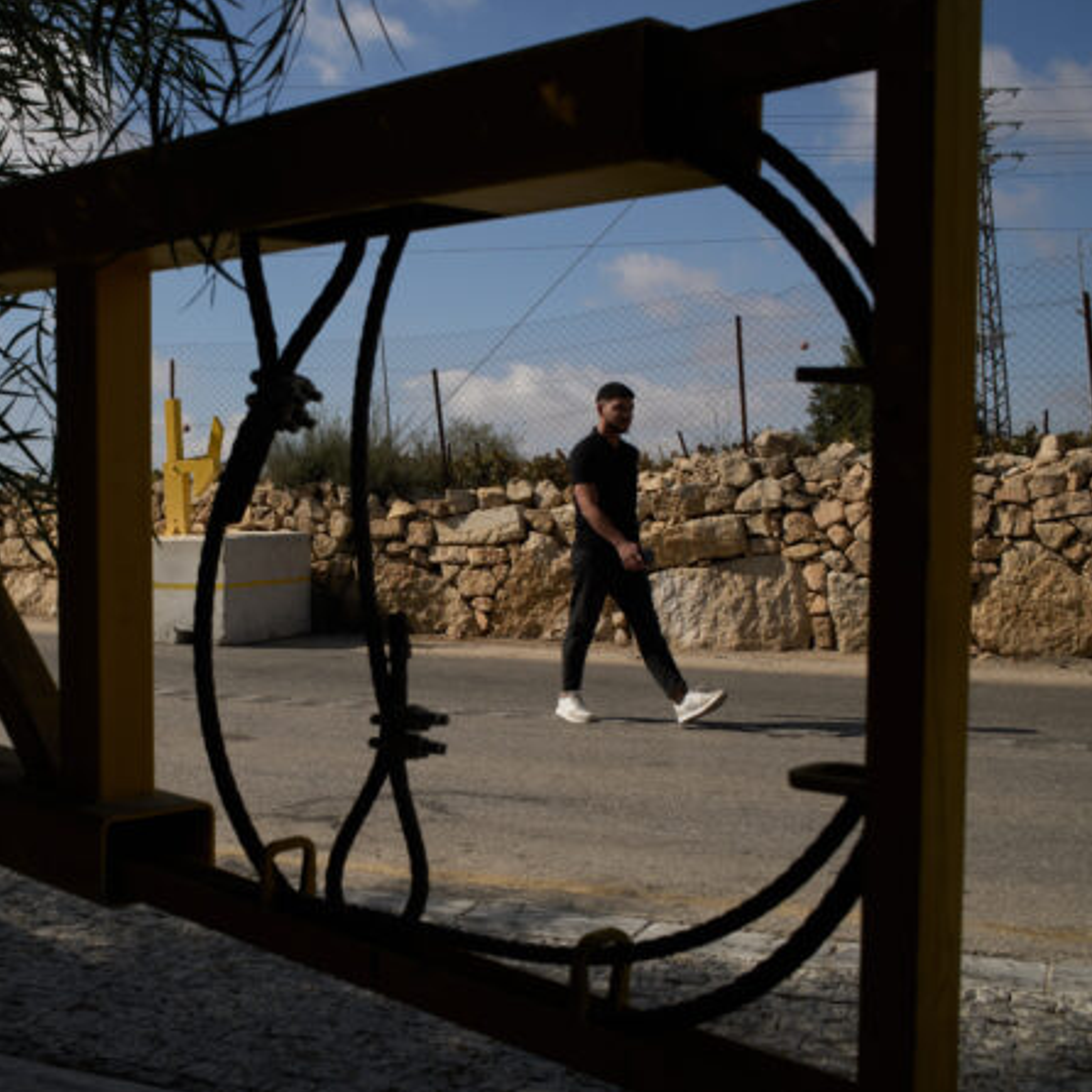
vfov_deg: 37.6
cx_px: 334
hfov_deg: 37.0
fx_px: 1606
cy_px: 544
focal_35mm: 45
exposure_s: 1/1600
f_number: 10
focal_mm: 35
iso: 500
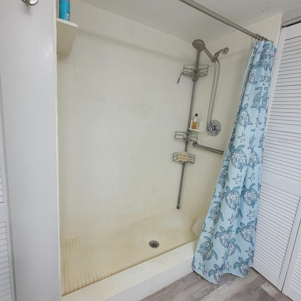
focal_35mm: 16
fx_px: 157
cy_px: 140
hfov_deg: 87.4
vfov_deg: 87.3
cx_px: 146
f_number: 2.2
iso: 250
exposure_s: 1/60
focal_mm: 1.74
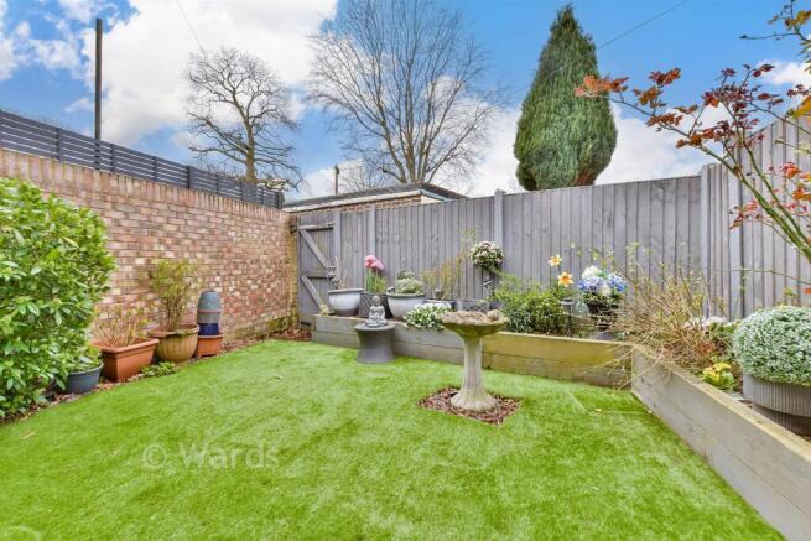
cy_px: 270
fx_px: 338
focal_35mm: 15
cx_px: 406
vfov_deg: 77.4
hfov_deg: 100.4
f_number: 9
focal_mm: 10
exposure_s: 1/320
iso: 500
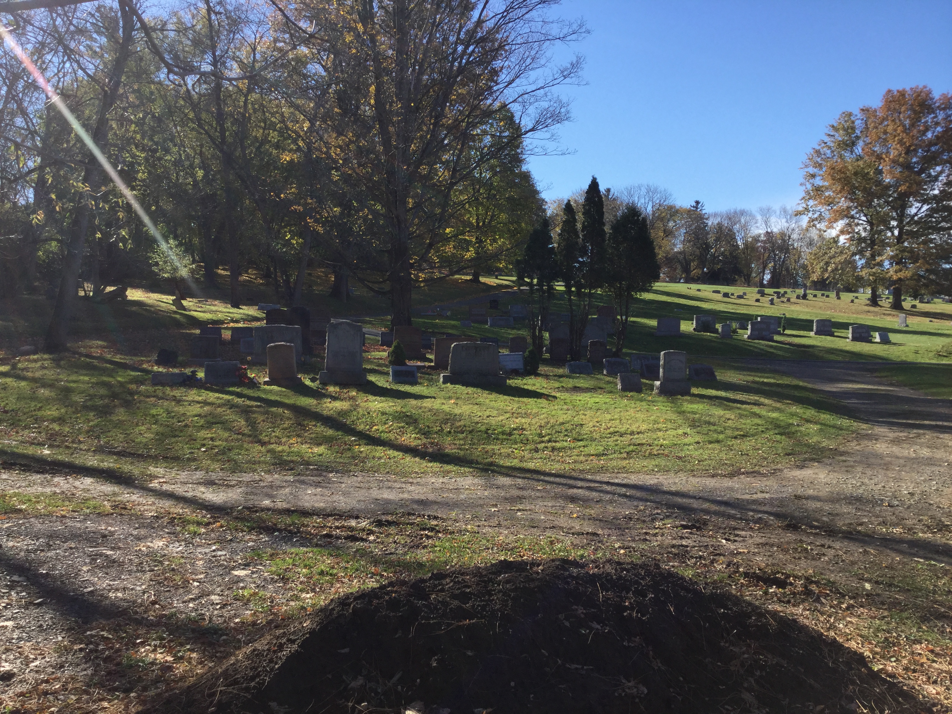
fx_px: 853
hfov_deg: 58.4
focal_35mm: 31
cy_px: 357
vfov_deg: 45.4
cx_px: 476
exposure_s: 1/708
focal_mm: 3.3
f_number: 2.4
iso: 25
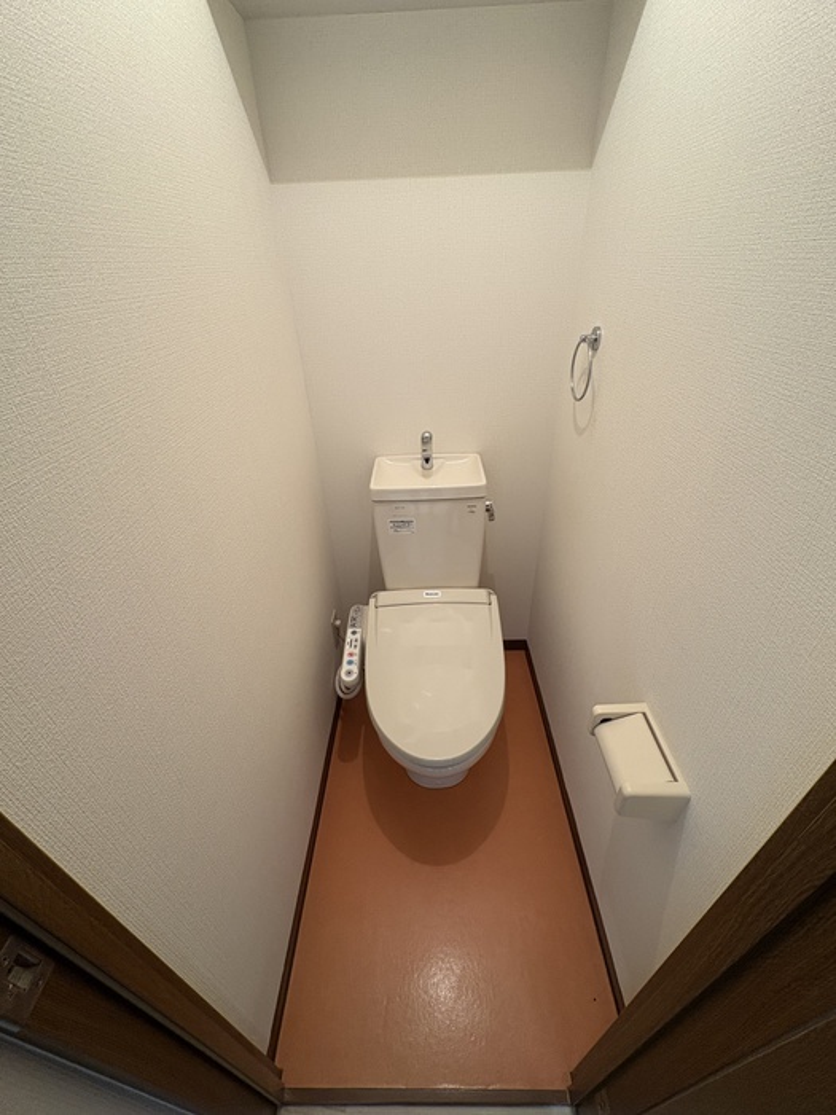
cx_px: 418
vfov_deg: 102.1
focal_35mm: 14
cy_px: 558
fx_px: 451
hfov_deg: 85.7
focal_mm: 2.22
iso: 250
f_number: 2.2
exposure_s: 1/60
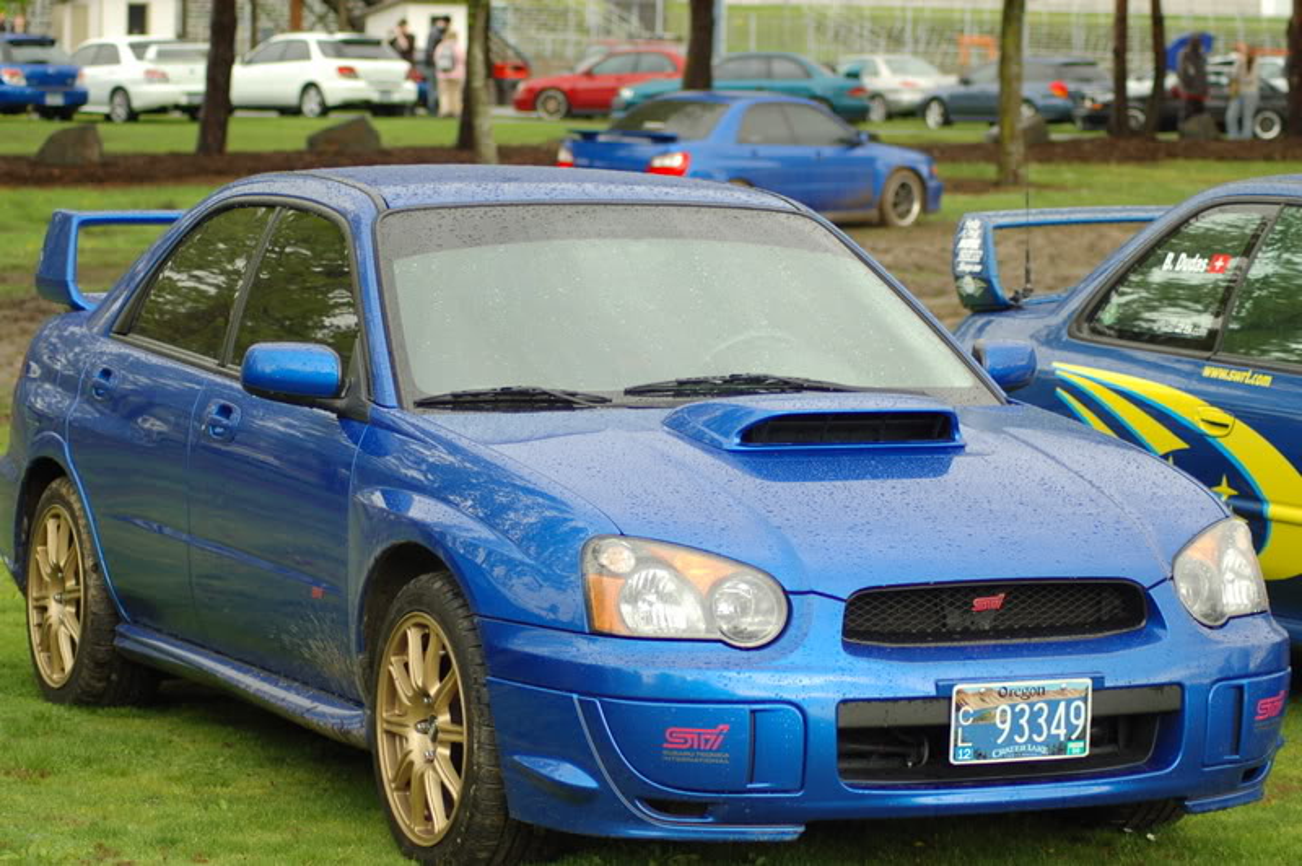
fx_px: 3794
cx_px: 651
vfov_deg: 13.0
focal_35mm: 105
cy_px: 433
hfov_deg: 19.5
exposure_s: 1/500
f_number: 4
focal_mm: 70
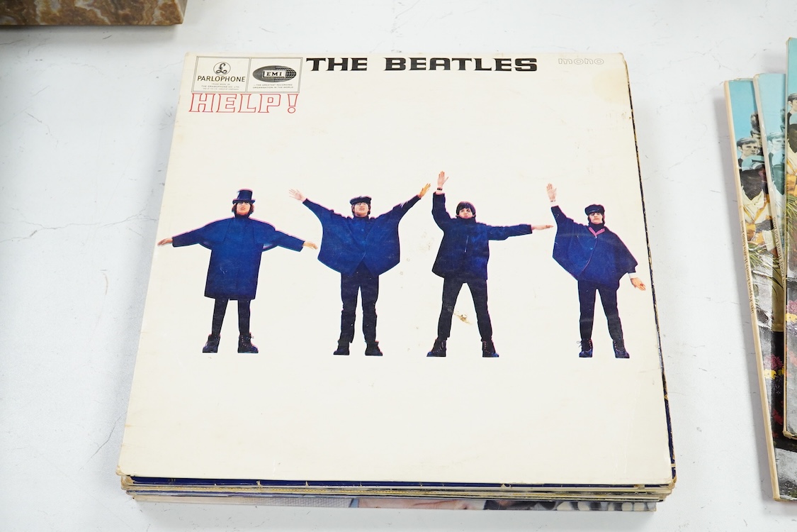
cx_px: 398
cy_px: 266
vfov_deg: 29.9
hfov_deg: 43.6
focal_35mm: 45
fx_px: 996
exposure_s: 1/160
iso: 2500
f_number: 11
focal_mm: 30
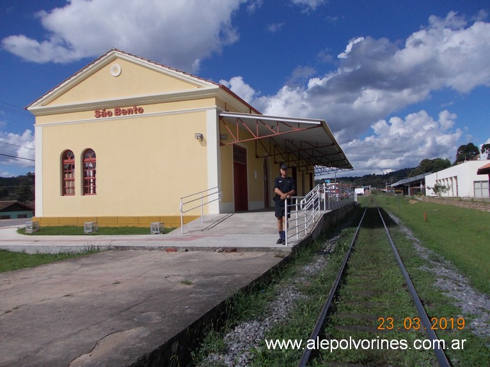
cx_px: 245
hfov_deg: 63.5
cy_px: 184
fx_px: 396
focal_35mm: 28
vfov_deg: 49.7
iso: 80
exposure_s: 1/1000
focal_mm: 4
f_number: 5.4
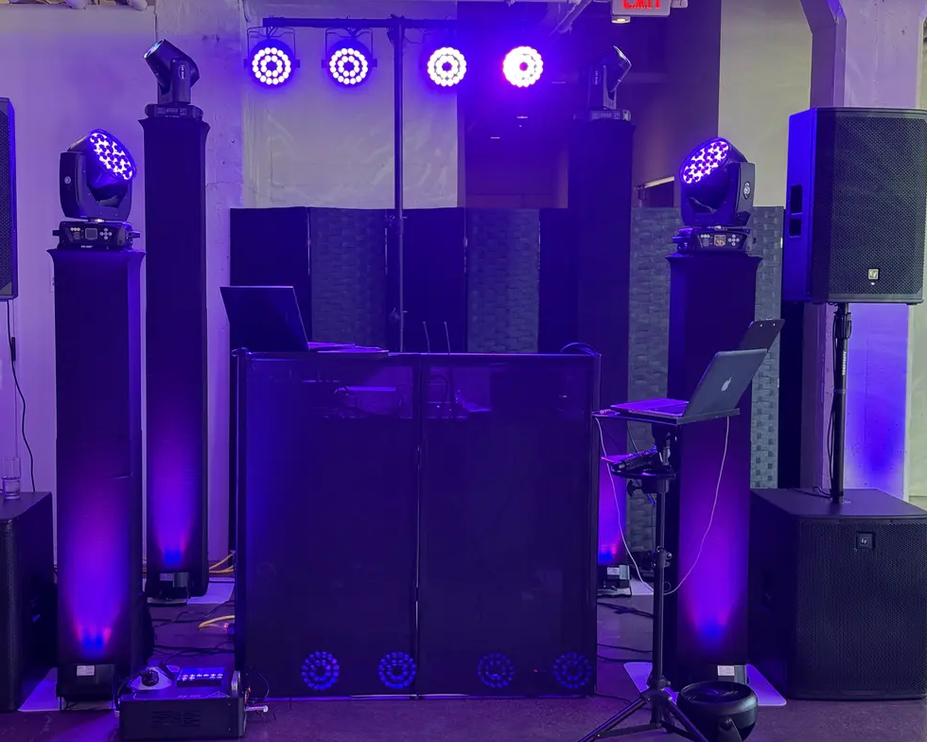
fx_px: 1399
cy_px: 370
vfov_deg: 29.7
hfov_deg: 36.6
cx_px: 434
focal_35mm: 51
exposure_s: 1/40
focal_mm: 6.76
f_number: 1.78
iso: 250
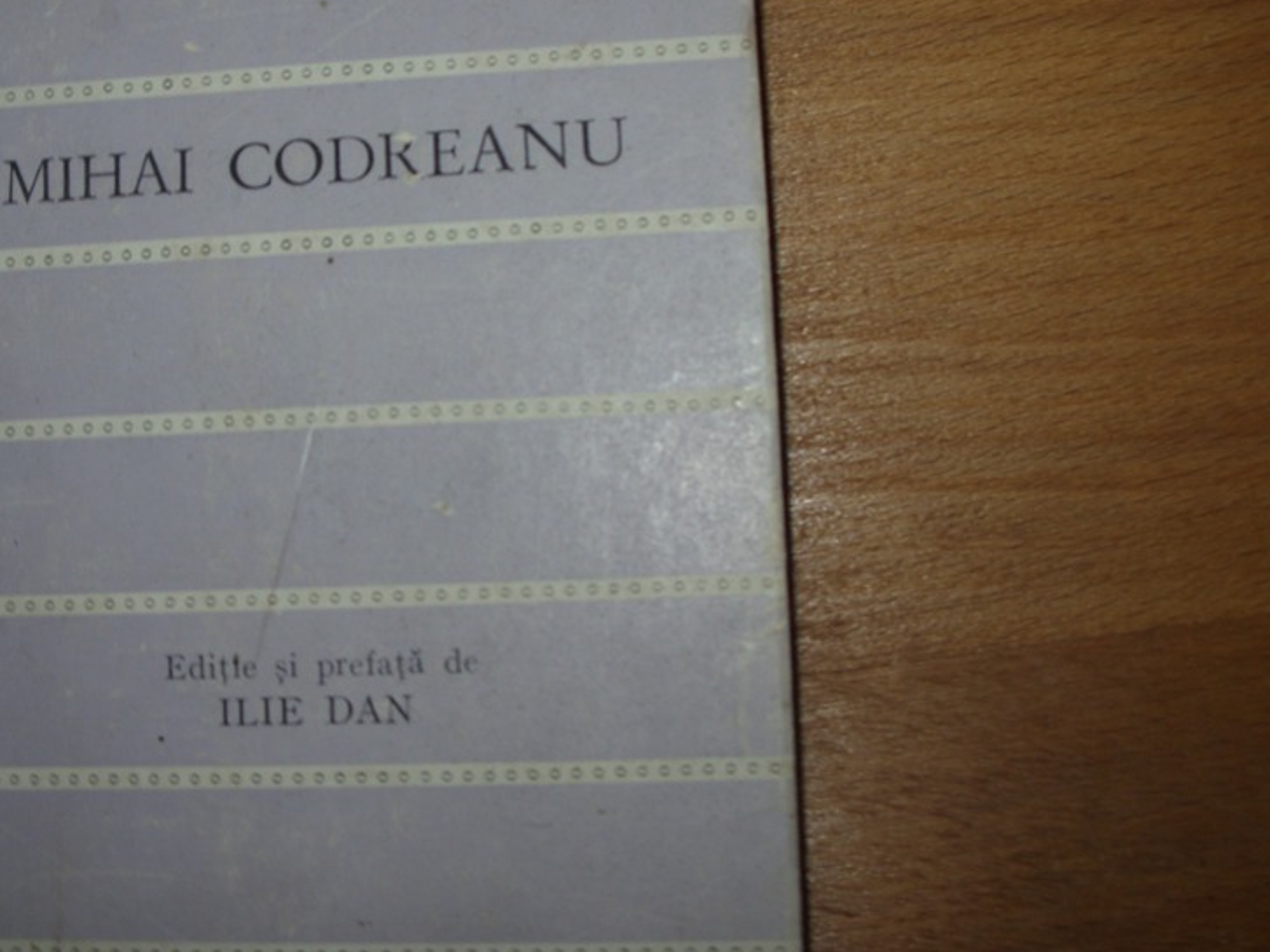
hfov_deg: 25.2
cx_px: 454
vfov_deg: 19.1
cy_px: 405
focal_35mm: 77
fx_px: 2825
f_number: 3.1
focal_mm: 9.3
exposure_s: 1/42
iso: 50
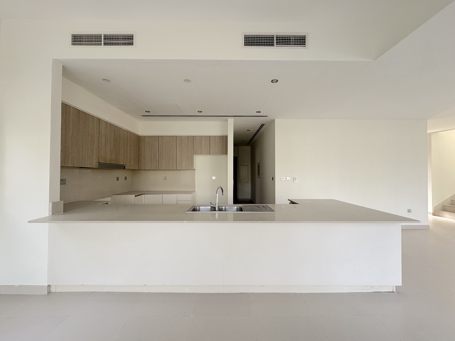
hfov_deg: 102.1
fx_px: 184
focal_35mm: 14
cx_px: 228
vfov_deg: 85.7
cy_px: 170
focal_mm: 2.22
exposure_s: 1/99
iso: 200
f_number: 2.2
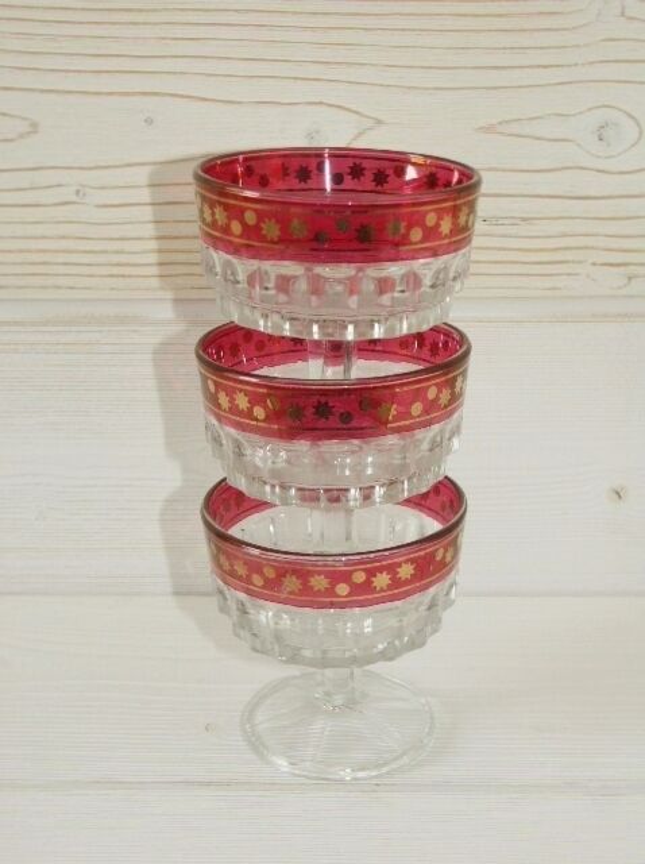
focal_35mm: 49
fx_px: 1221
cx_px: 322
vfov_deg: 39.0
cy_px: 432
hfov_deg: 29.6
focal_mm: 12.68
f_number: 3.5
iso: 100
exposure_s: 1/80
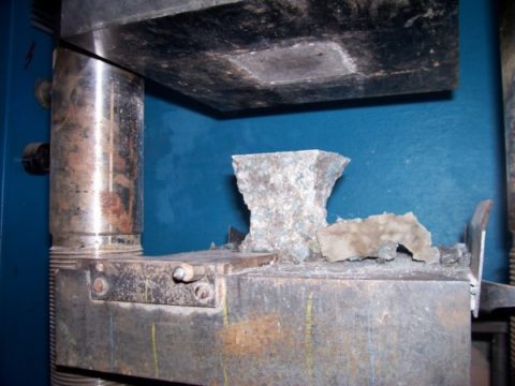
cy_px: 193
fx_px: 506
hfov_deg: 54.0
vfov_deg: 41.8
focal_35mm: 34
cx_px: 258
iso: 80
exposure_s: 1/64
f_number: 2.7
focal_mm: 5.6
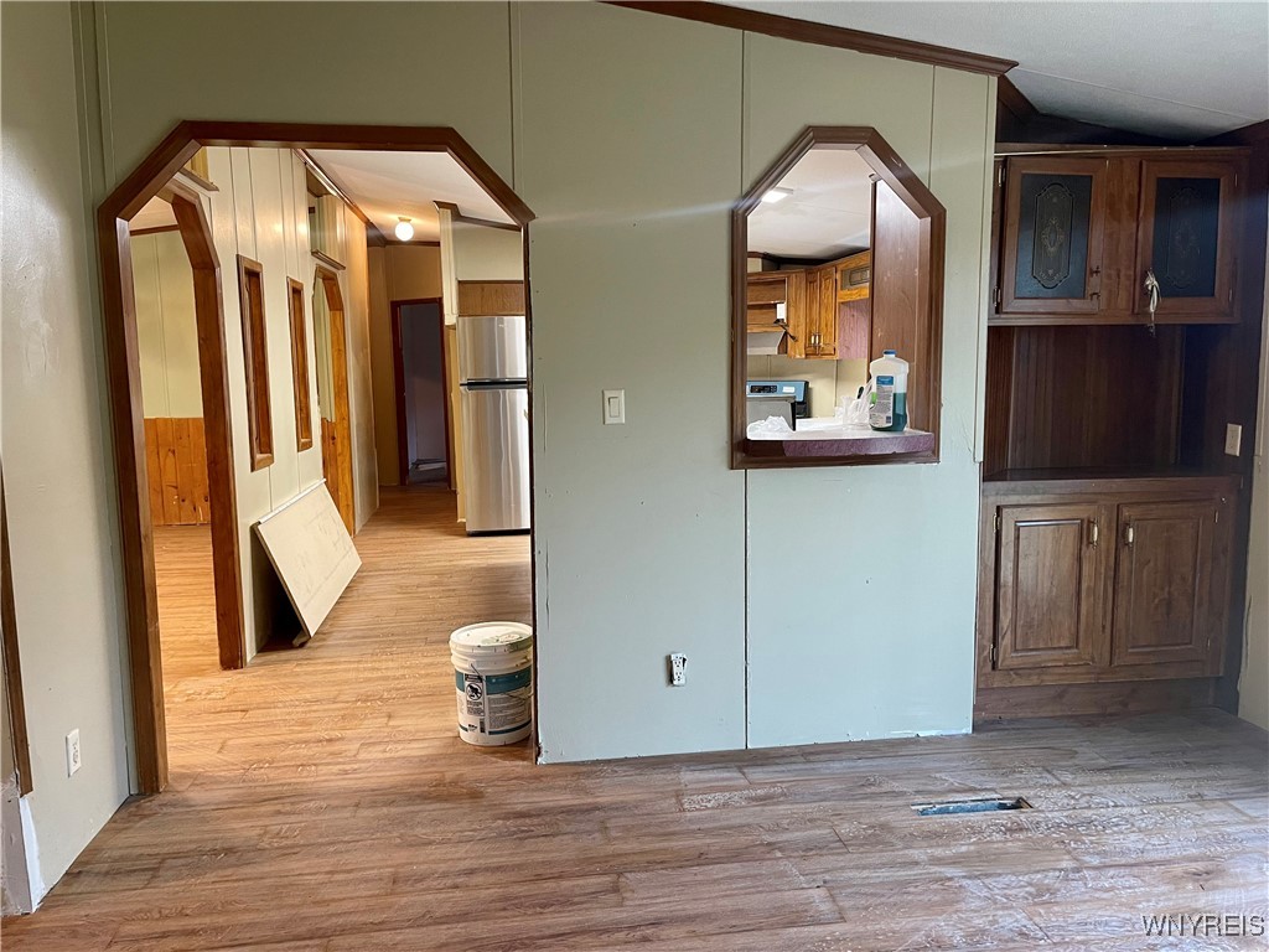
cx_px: 634
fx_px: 953
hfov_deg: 67.3
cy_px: 476
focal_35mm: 26
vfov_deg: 53.1
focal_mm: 5.1
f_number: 1.6
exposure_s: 1/60
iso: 250
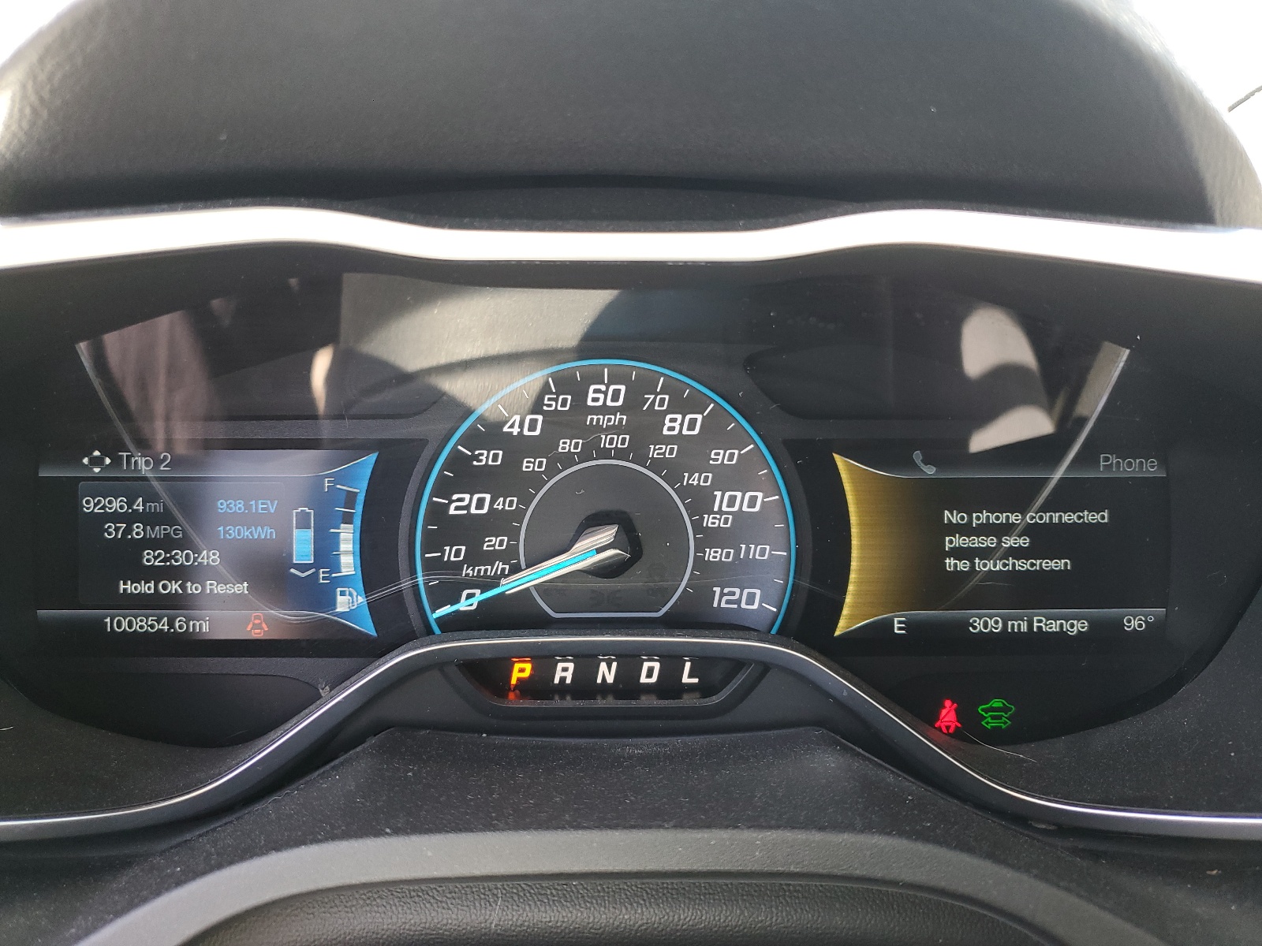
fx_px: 948
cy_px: 473
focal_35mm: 26
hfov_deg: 67.3
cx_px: 631
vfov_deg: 53.1
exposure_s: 1/120
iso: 85
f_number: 1.5
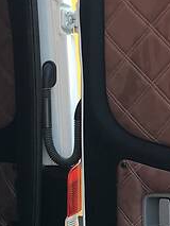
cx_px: 184
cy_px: 159
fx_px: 713
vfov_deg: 18.0
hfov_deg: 13.3
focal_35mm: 109
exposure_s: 1/50
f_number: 2.2
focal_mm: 4.2
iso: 25
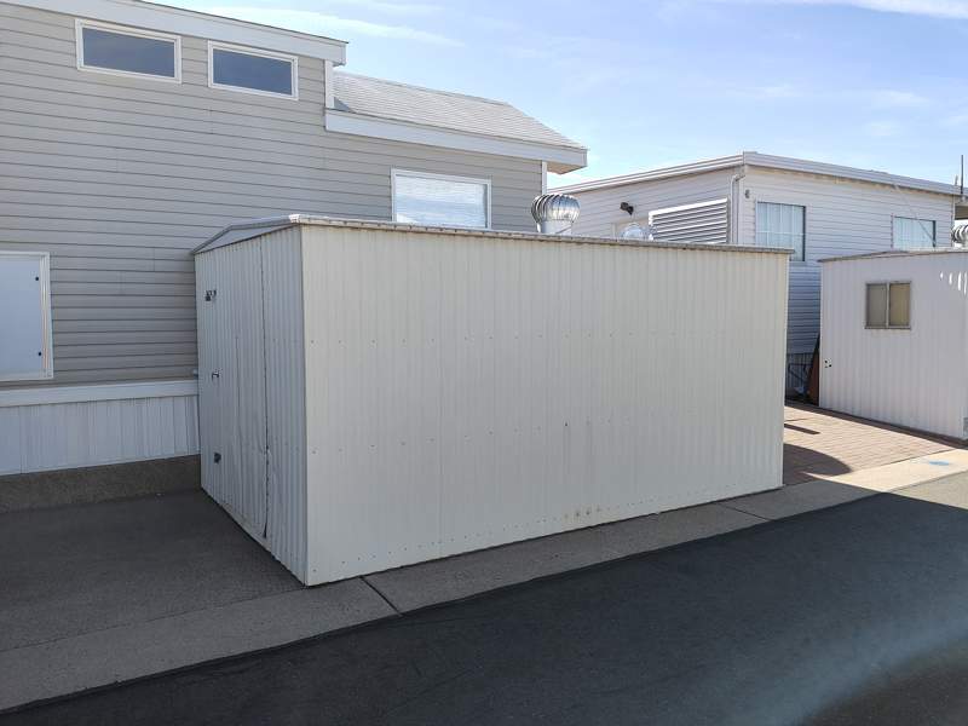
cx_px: 484
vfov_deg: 54.9
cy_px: 363
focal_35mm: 25
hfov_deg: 69.4
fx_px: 699
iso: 100
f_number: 1.5
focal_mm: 4.15
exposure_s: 1/1648
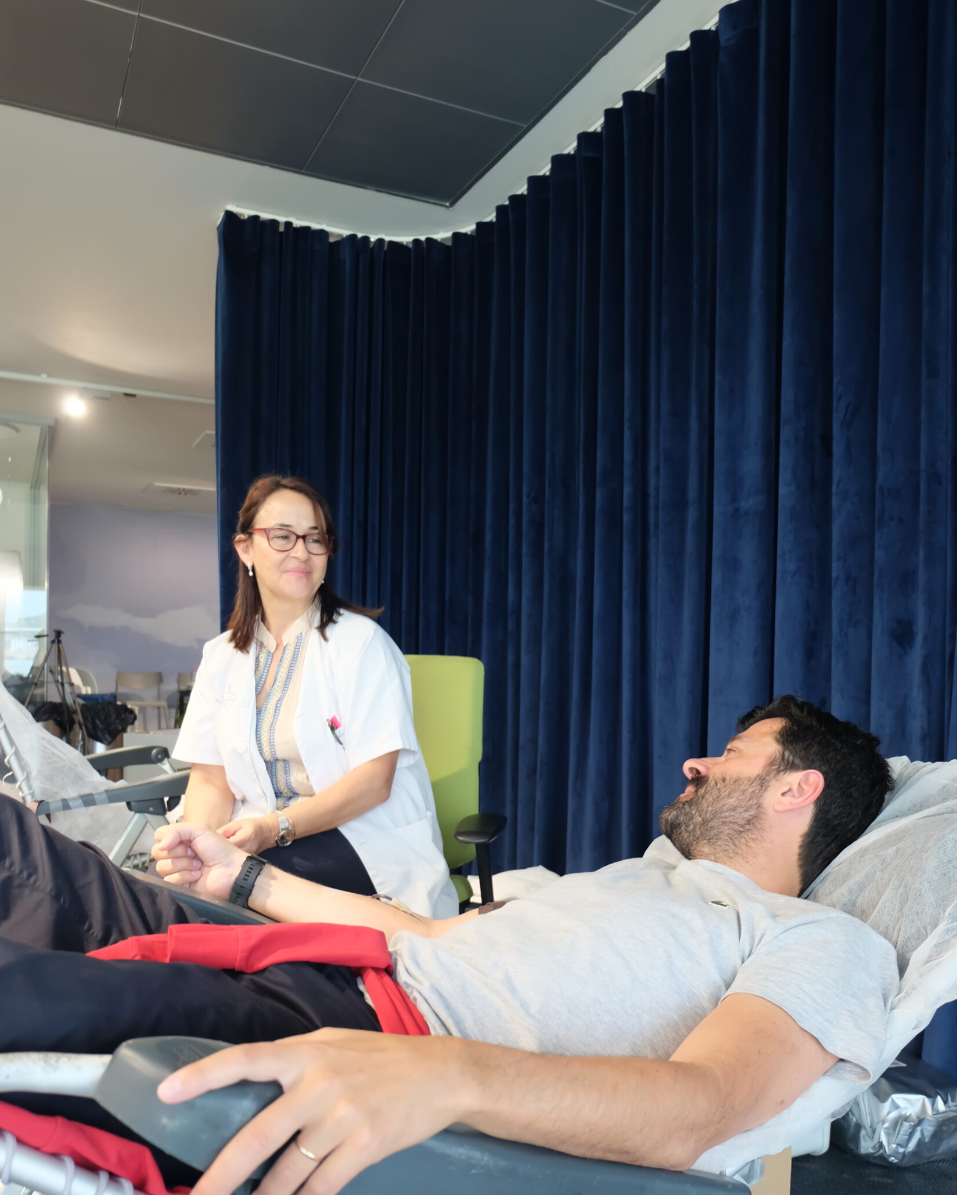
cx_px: 490
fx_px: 991
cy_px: 703
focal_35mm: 28
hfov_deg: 51.5
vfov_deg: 61.8
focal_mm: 16
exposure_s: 1/15
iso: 400
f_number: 3.5
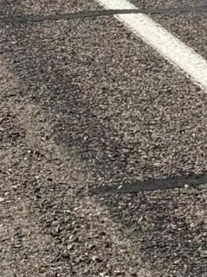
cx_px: -37
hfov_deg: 5.1
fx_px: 2336
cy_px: 34
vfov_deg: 6.7
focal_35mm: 293
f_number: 1.78
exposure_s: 1/7143
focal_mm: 6.76
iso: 64
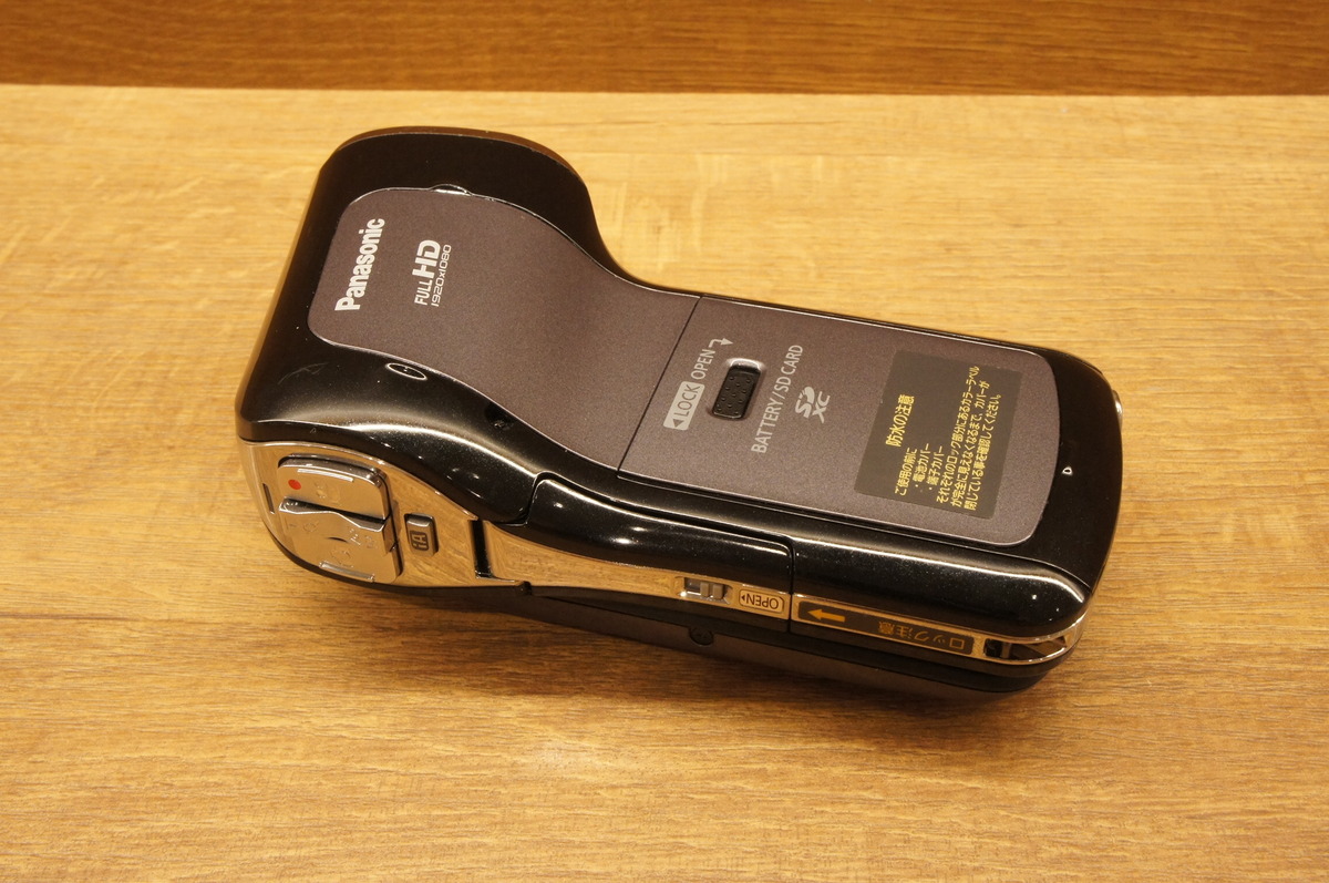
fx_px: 1383
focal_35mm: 38
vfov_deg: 35.4
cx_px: 664
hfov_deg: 51.3
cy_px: 442
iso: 1600
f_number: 16
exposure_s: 1/25
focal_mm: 25
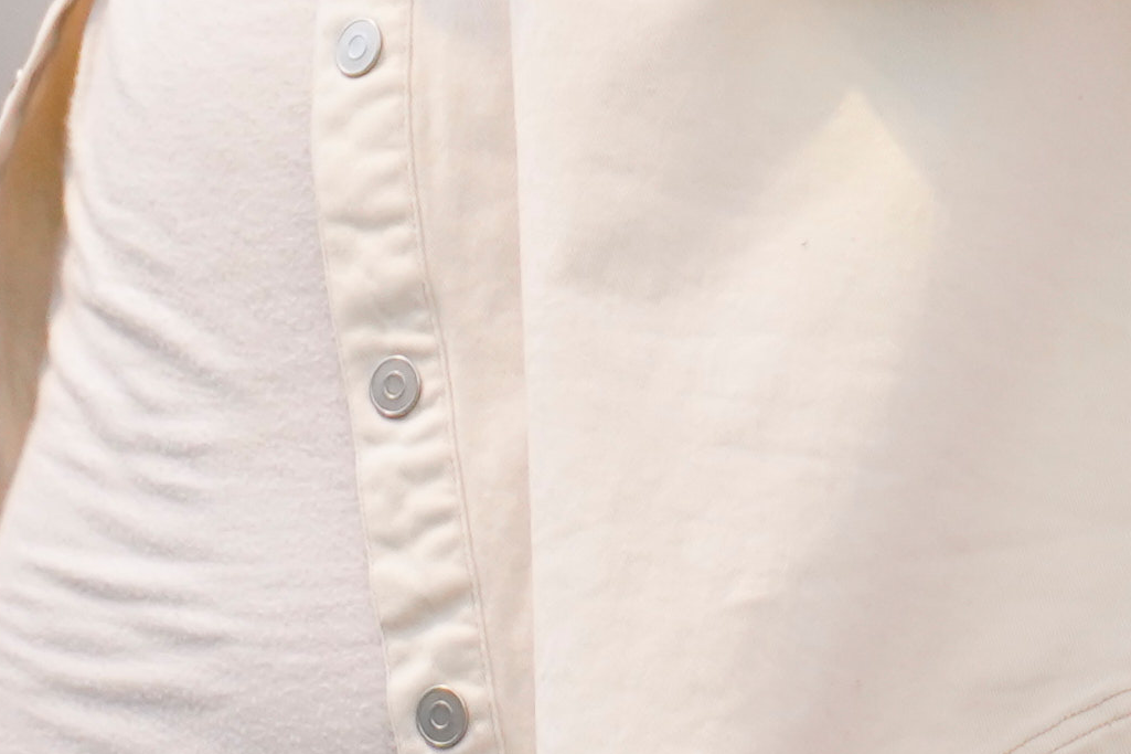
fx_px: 23903
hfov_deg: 2.7
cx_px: 513
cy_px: -469
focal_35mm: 761
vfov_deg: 1.8
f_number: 2.8
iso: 2000
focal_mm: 130
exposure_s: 1/800
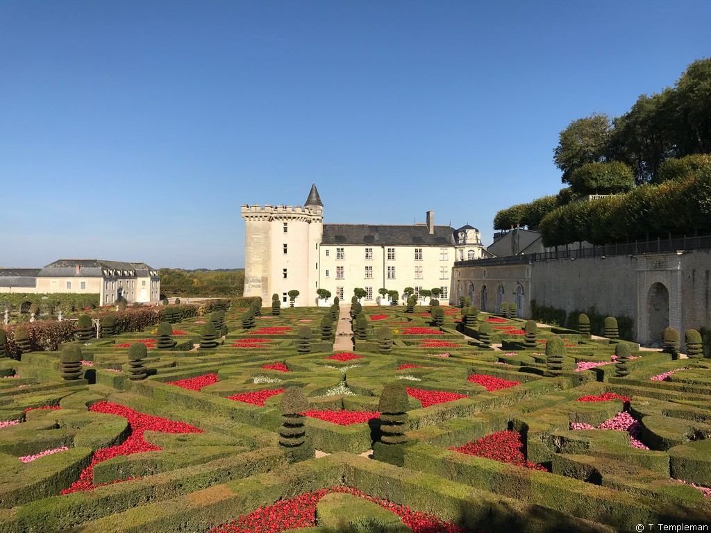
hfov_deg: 63.4
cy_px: 266
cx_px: 356
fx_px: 575
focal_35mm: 28
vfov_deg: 49.7
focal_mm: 3.99
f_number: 1.8
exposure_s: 1/2817
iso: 20
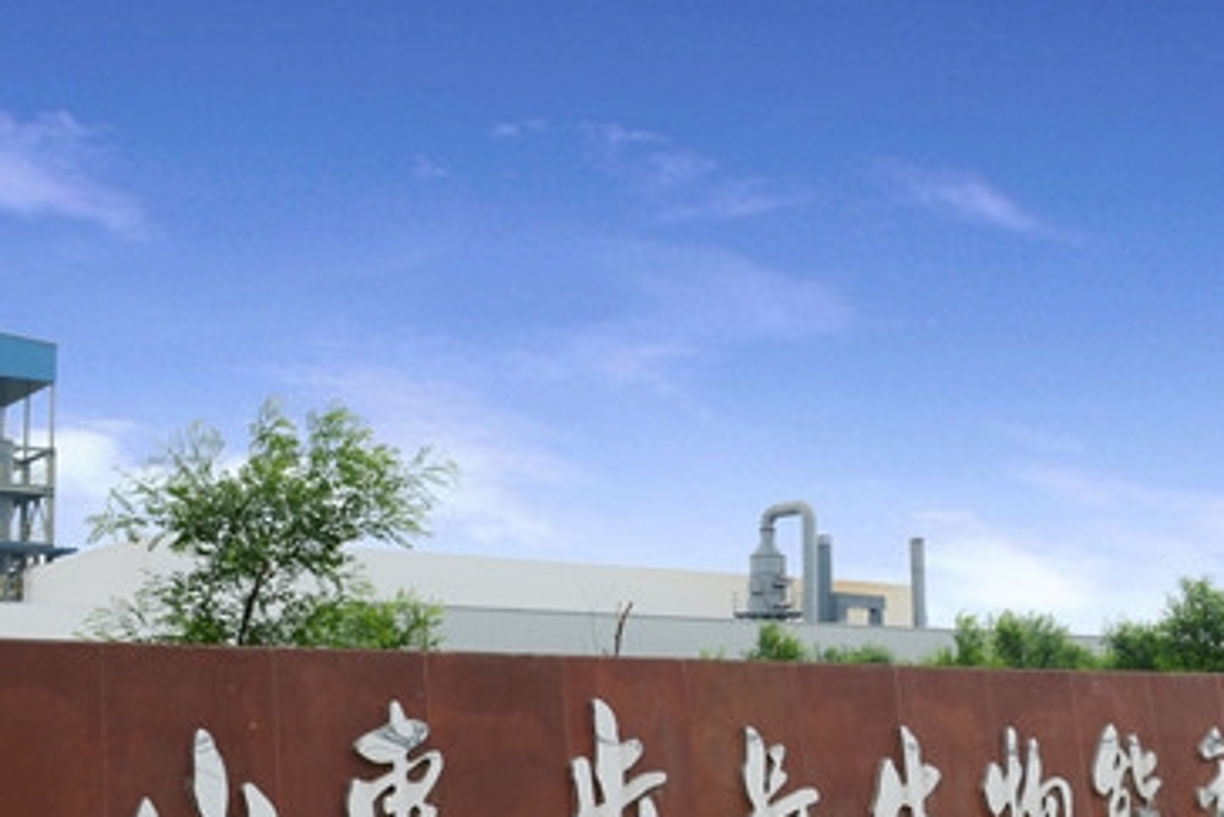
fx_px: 1871
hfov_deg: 35.3
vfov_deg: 24.5
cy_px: 575
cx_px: 945
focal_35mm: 55
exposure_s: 1/200
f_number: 7.1
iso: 100
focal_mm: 29
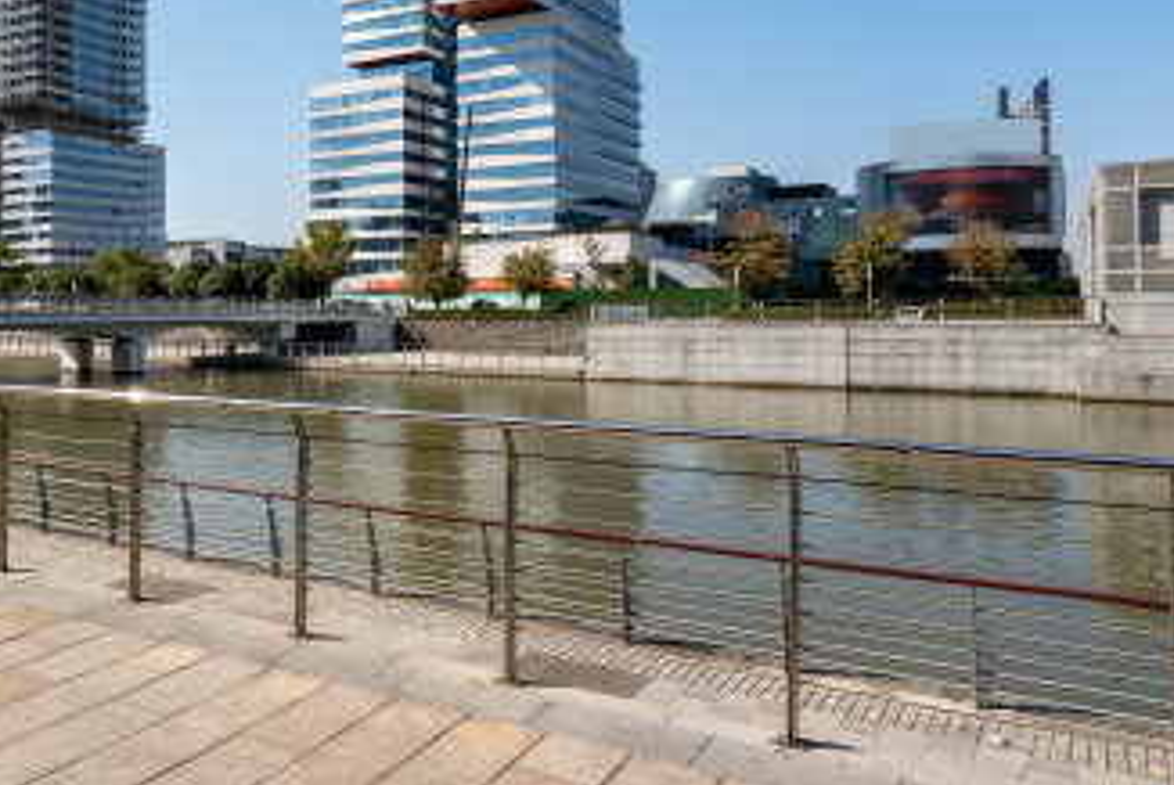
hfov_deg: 59.7
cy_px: 112
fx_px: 979
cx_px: 349
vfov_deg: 41.0
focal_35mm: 30
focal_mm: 16
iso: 100
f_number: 11
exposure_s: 1/125
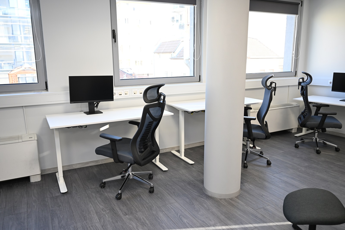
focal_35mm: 29
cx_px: 172
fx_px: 278
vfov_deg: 44.9
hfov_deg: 63.7
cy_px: 115
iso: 400
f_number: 3.2
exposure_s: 1/125
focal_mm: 29
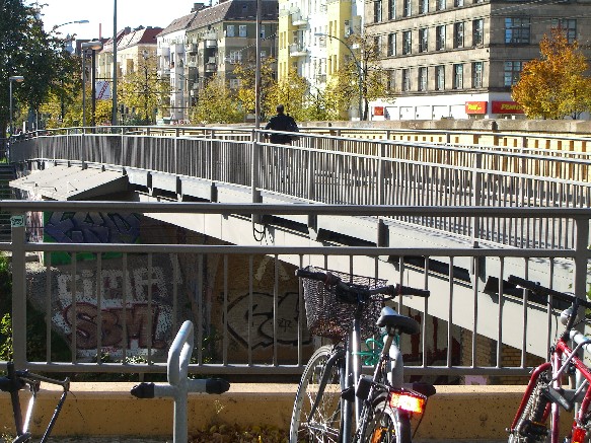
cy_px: 222
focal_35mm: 80
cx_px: 296
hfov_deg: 24.4
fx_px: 1366
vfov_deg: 18.4
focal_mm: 16.6
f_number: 4.4
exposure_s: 1/320
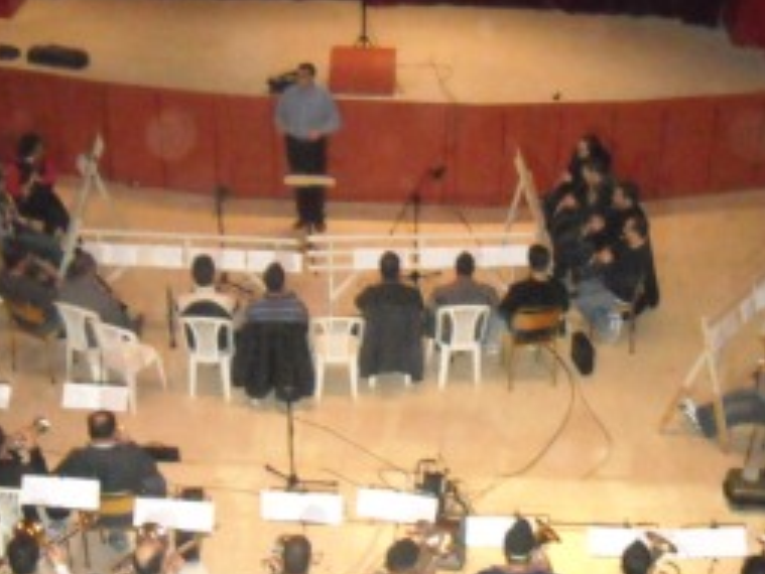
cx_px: 454
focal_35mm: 62
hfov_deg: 31.1
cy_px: 372
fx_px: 1371
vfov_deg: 23.6
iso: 1600
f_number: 2.8
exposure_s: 1/60
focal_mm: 5.7
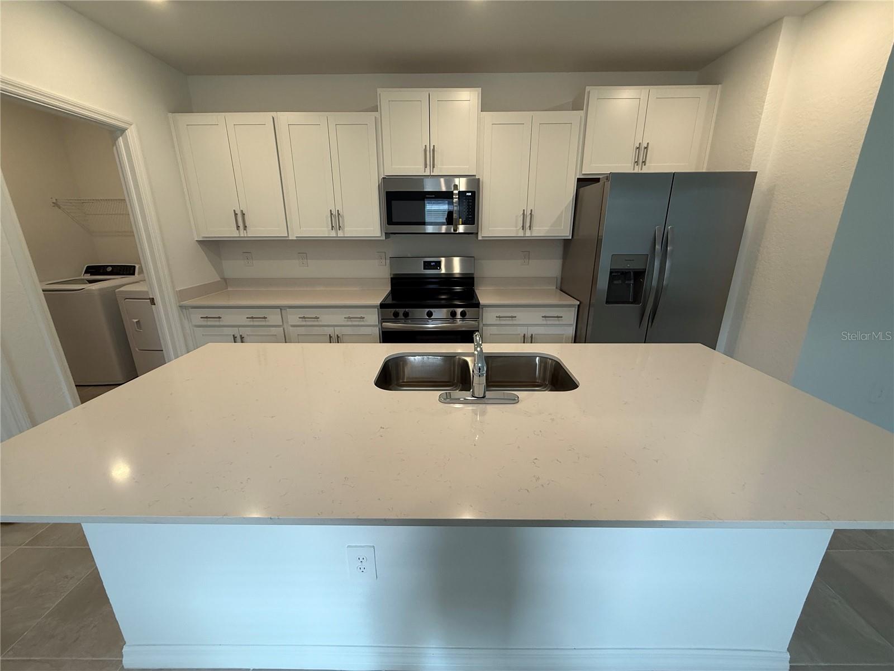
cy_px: 336
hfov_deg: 102.1
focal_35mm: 14
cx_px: 447
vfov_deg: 85.7
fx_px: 362
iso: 200
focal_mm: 2.22
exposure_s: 1/120
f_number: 2.2
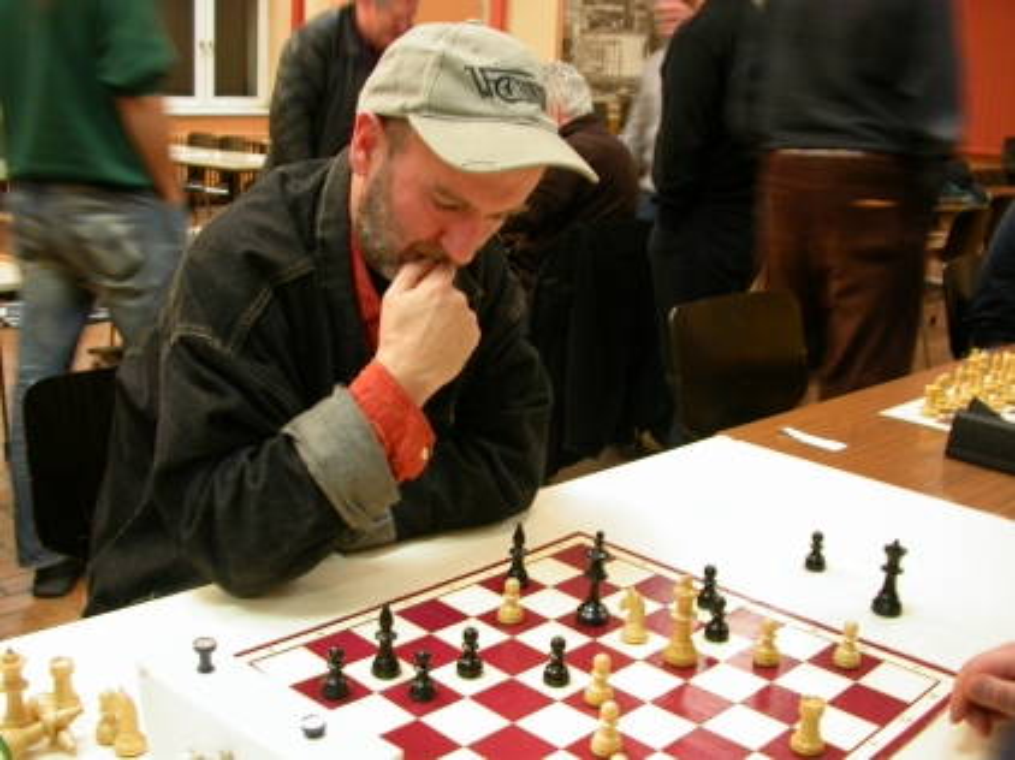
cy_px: 380
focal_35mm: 38
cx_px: 508
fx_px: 1114
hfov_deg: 49.0
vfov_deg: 37.7
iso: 100
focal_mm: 7.85
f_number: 2.6
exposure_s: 1/7.8
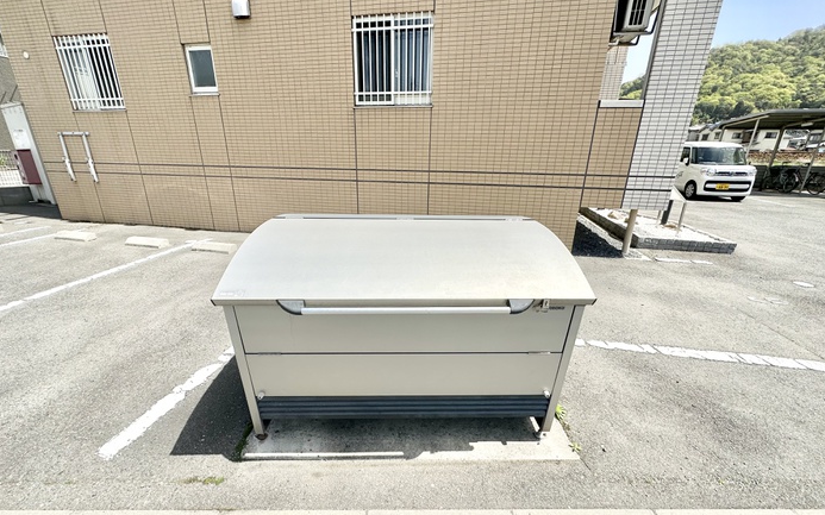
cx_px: 412
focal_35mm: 15
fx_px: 337
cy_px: 271
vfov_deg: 74.7
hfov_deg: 101.5
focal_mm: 2.22
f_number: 2.2
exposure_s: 1/3509
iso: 50
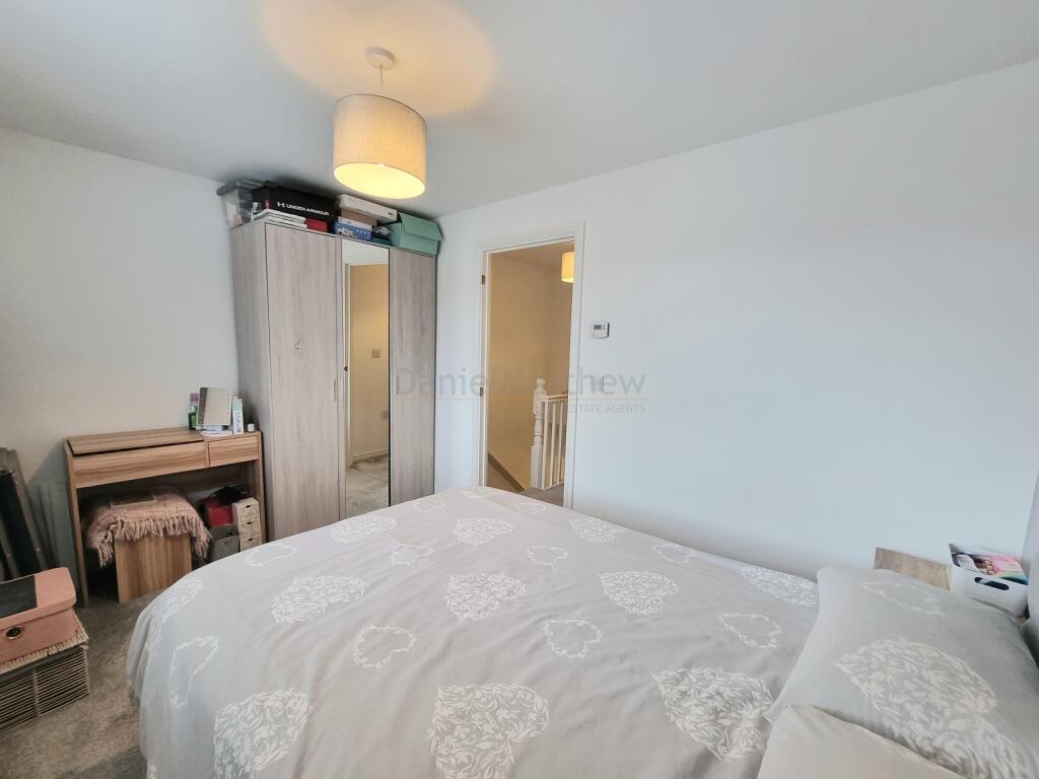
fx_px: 390
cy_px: 390
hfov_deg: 106.2
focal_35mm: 13
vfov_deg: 89.9
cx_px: 520
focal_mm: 2.2
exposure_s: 1/60.2
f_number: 2.2
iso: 160
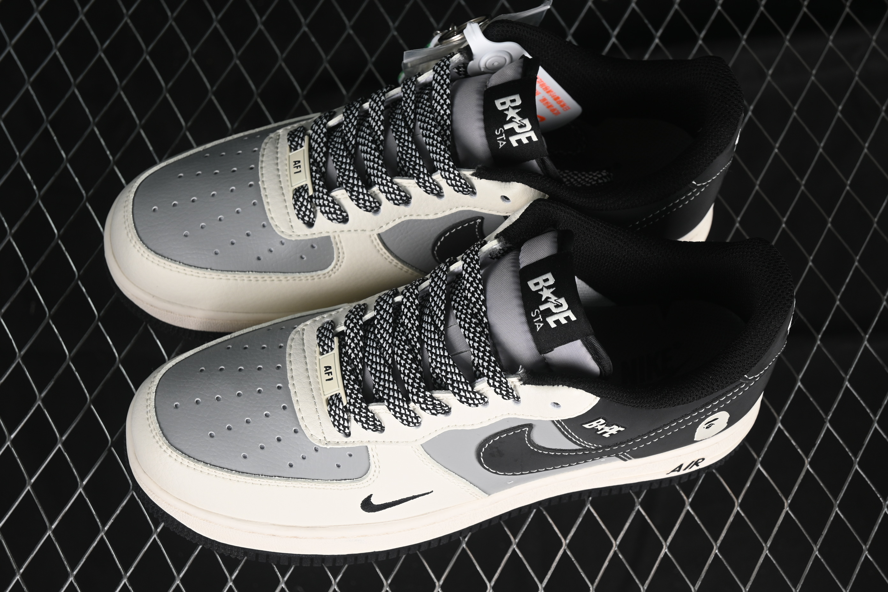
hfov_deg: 27.0
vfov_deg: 18.2
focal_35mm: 75
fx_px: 1850
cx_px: 444
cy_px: 296
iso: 160
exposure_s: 1/60
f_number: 6.3
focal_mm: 50
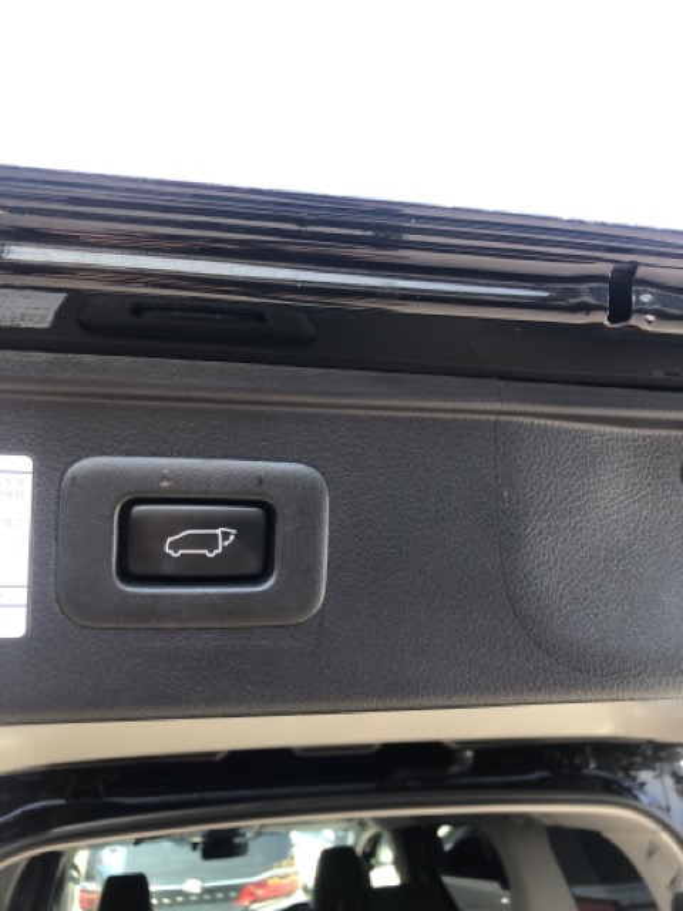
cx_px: 342
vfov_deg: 63.4
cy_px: 456
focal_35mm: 28
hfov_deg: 49.7
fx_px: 737
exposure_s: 1/120
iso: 25
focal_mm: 3.99
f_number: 1.8
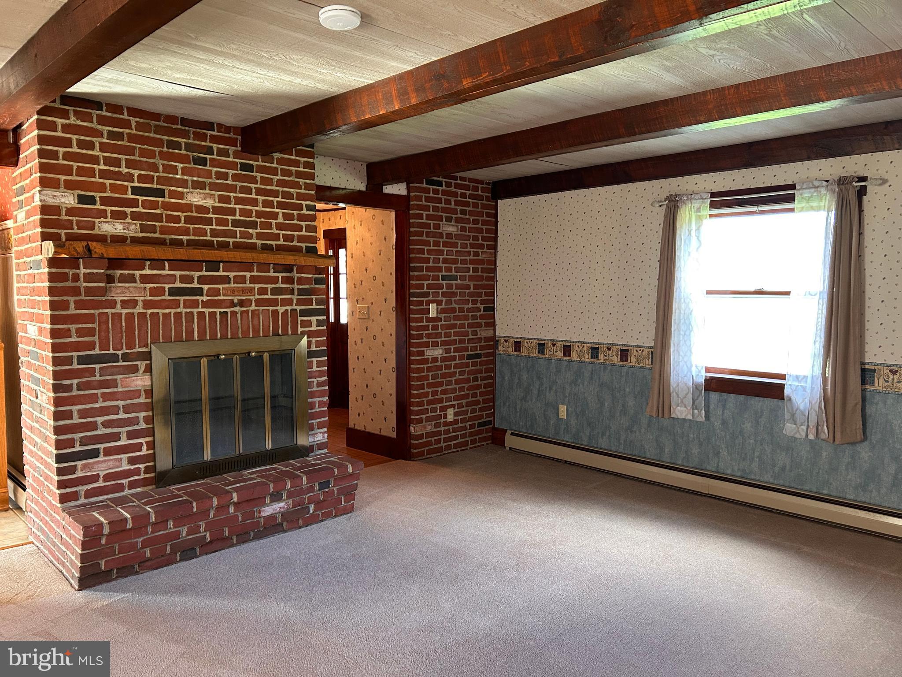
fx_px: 677
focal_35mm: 26
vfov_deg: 53.1
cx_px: 451
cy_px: 338
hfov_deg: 67.3
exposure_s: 1/60
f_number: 1.5
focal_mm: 5.7
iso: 320
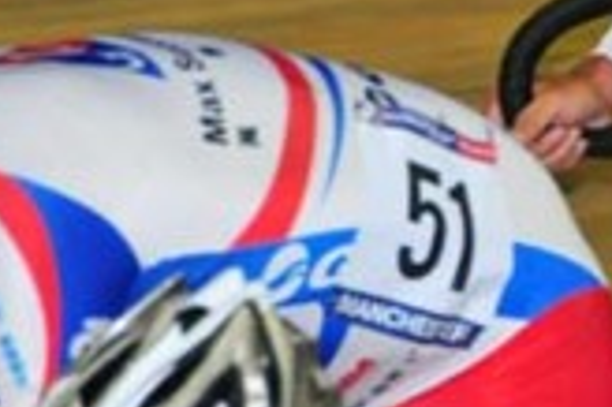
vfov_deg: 1.7
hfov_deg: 2.5
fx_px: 13994
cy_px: -110
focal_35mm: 824
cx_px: 758
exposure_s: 1/250
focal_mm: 200
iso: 1000
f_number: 6.3
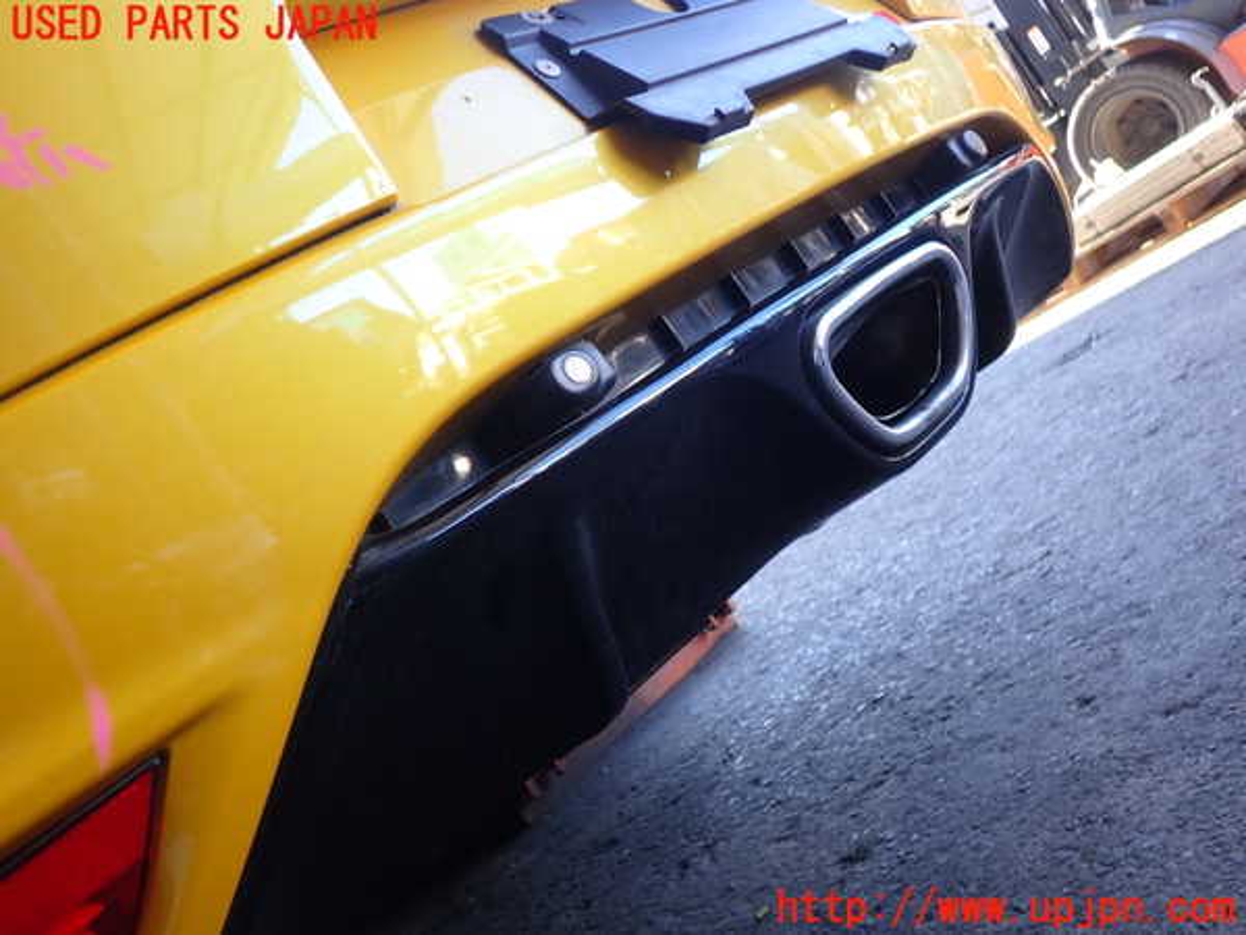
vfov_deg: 46.8
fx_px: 1080
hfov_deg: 60.0
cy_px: 468
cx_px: 623
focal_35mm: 30
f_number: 2.3
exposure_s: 1/60
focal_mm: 5.4
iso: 125
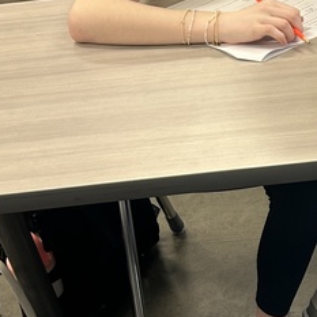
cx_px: 444
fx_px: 1046
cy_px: 291
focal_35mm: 101
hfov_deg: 16.1
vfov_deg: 17.0
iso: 80
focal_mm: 5.7
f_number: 1.5
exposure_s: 1/120
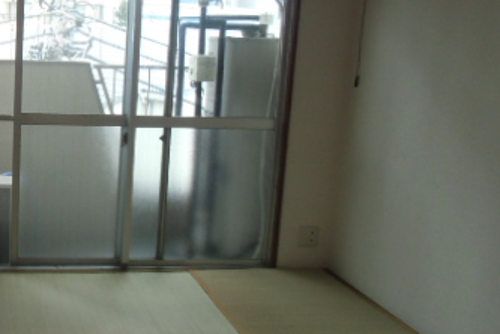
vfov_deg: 28.1
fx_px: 667
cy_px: 155
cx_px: 27
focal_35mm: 48
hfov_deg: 37.7
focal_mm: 4.24
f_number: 3
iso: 200
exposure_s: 1/100
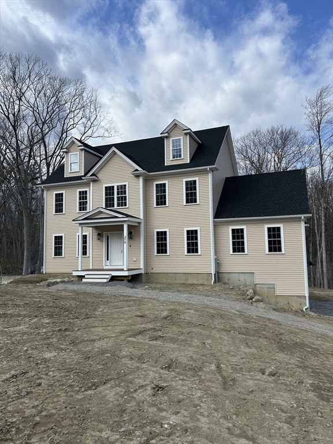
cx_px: 166
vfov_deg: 67.3
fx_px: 333
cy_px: 222
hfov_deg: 53.1
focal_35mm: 26
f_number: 1.5
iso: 50
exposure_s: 1/3571
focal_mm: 5.7
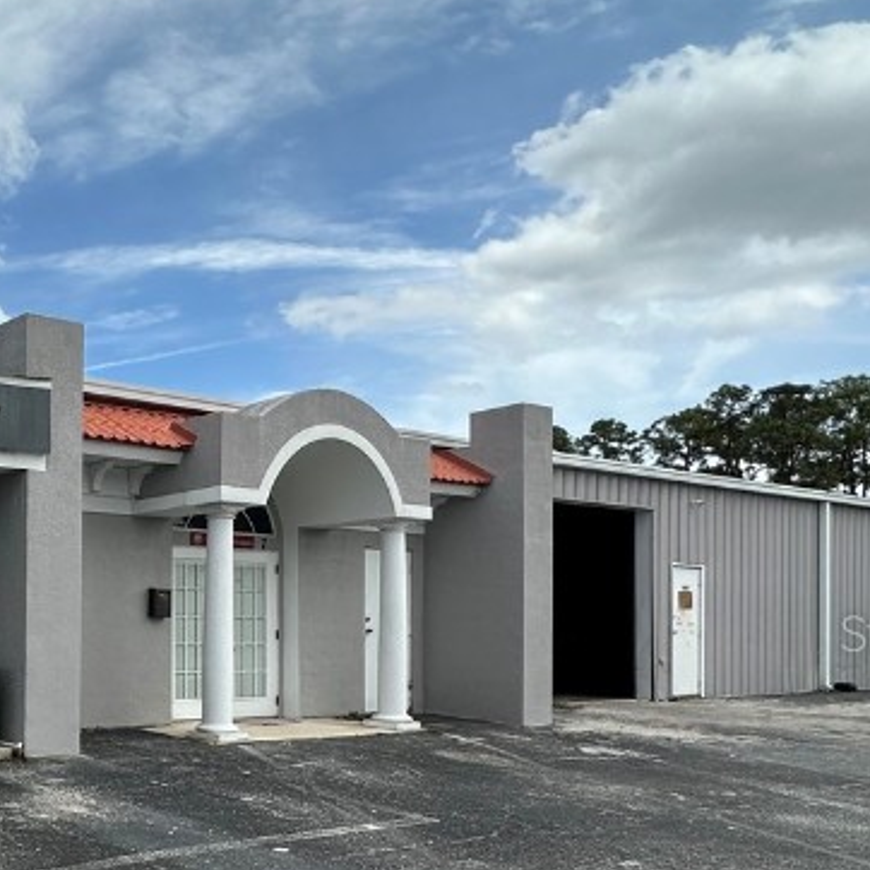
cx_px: -163
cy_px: 632
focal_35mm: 35
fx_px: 995
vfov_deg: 45.9
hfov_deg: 36.8
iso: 40
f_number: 2.2
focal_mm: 2.22
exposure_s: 1/1490
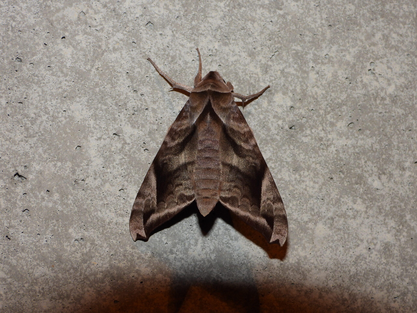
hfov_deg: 18.7
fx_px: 1265
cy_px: 156
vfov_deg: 14.1
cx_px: 208
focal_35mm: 105
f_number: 4
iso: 200
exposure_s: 1/60
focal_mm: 18.9
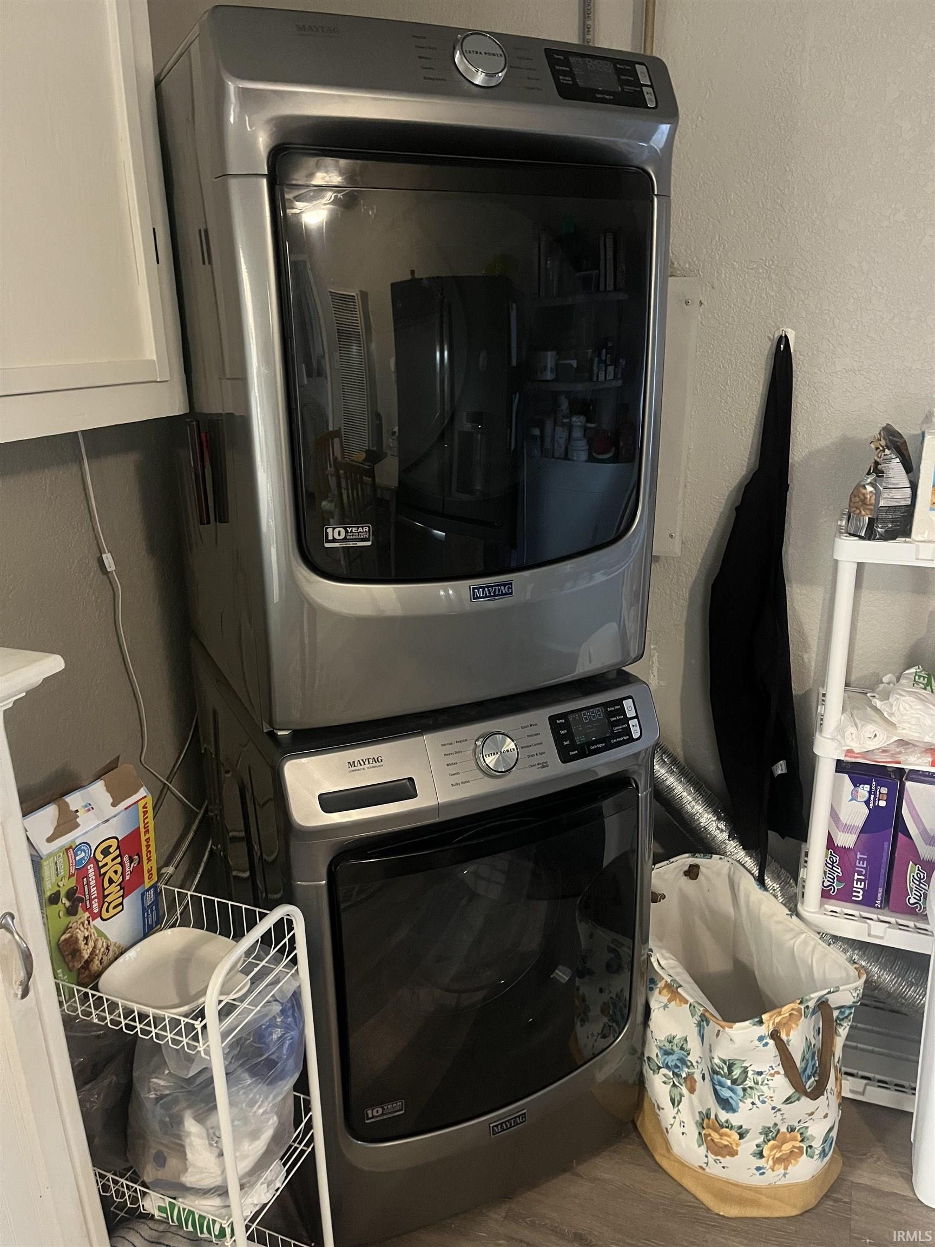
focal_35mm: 26
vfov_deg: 67.3
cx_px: 468
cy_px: 624
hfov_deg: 53.1
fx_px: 936
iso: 800
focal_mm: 5.1
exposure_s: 1/30
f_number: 1.6
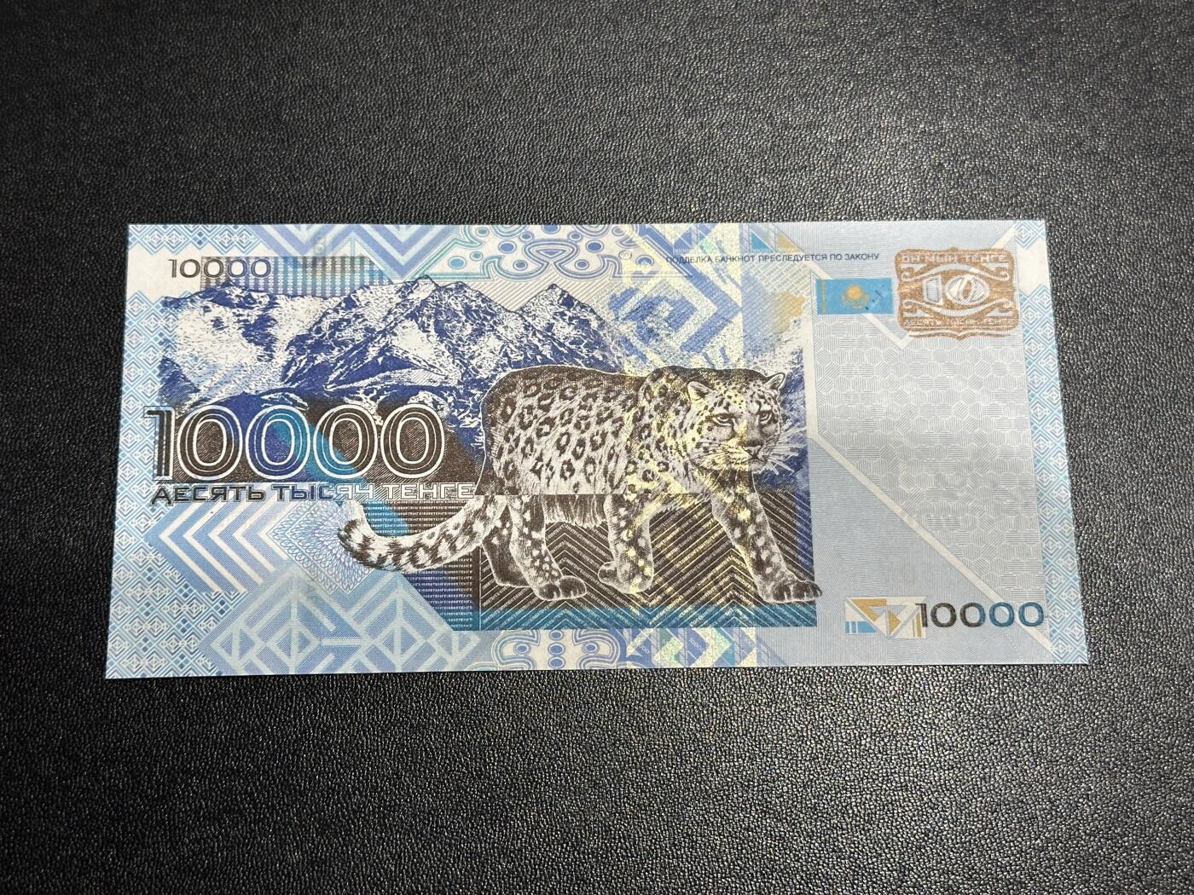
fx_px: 1656
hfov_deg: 39.7
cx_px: 597
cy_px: 448
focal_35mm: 48
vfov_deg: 30.3
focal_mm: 6.86
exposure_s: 1/50
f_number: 1.78
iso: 125
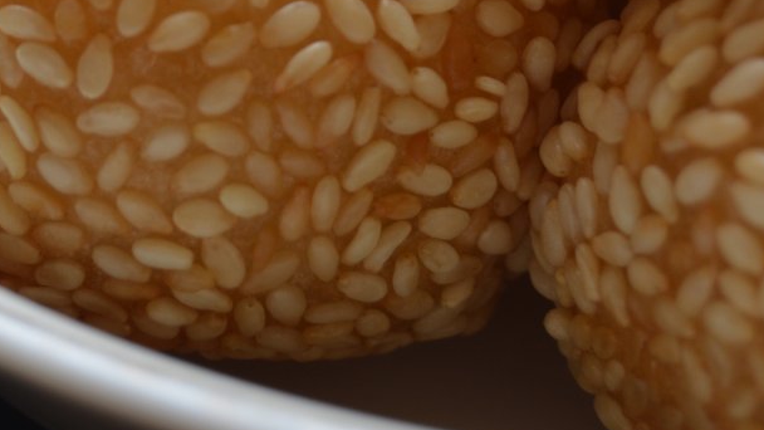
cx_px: 212
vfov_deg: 5.3
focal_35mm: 227
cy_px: -228
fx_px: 4606
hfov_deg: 9.5
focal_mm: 55
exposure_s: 1/160
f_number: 6.3
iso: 200
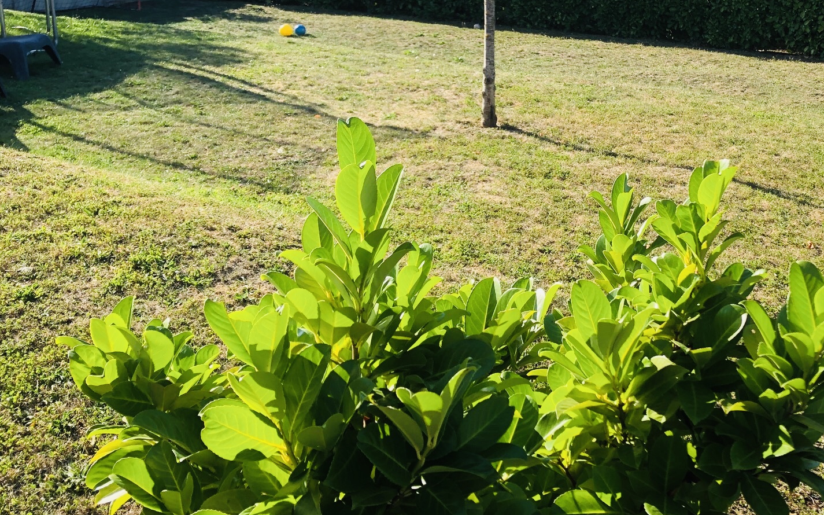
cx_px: 555
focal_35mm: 42
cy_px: 131
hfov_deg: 46.4
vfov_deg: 30.0
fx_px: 943
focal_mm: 3.99
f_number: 1.8
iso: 20
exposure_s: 1/600
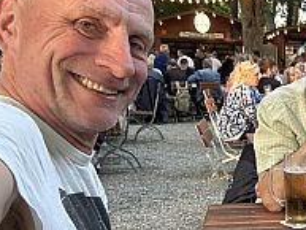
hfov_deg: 31.7
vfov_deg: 26.9
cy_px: 194
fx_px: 469
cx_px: 342
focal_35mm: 53
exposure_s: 1/50
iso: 100
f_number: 1.9
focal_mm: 2.69
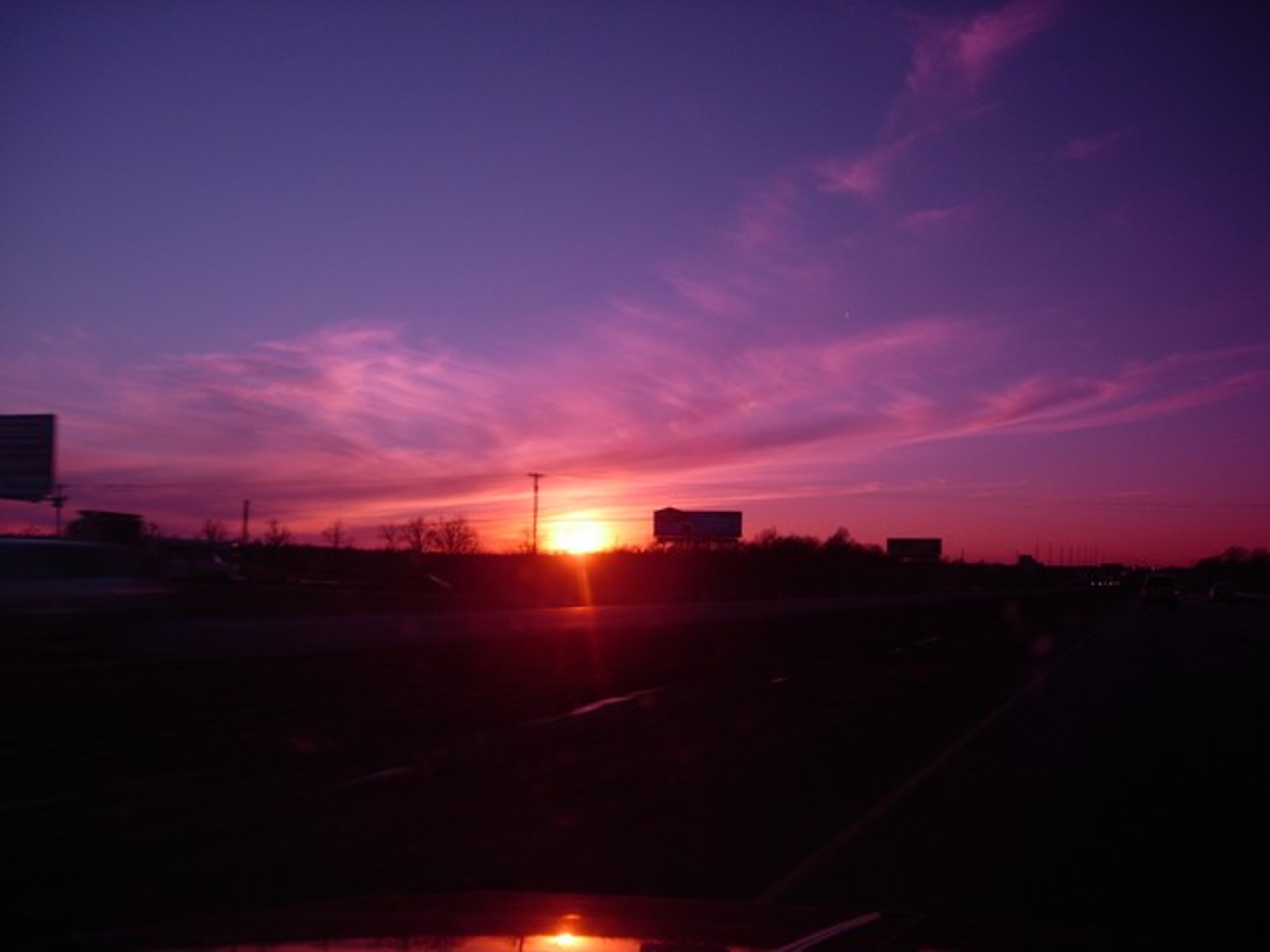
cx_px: 635
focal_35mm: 38
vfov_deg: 37.7
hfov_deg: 49.0
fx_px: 1394
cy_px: 476
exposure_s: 1/46.5
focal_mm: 7.8
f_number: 2.8
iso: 64
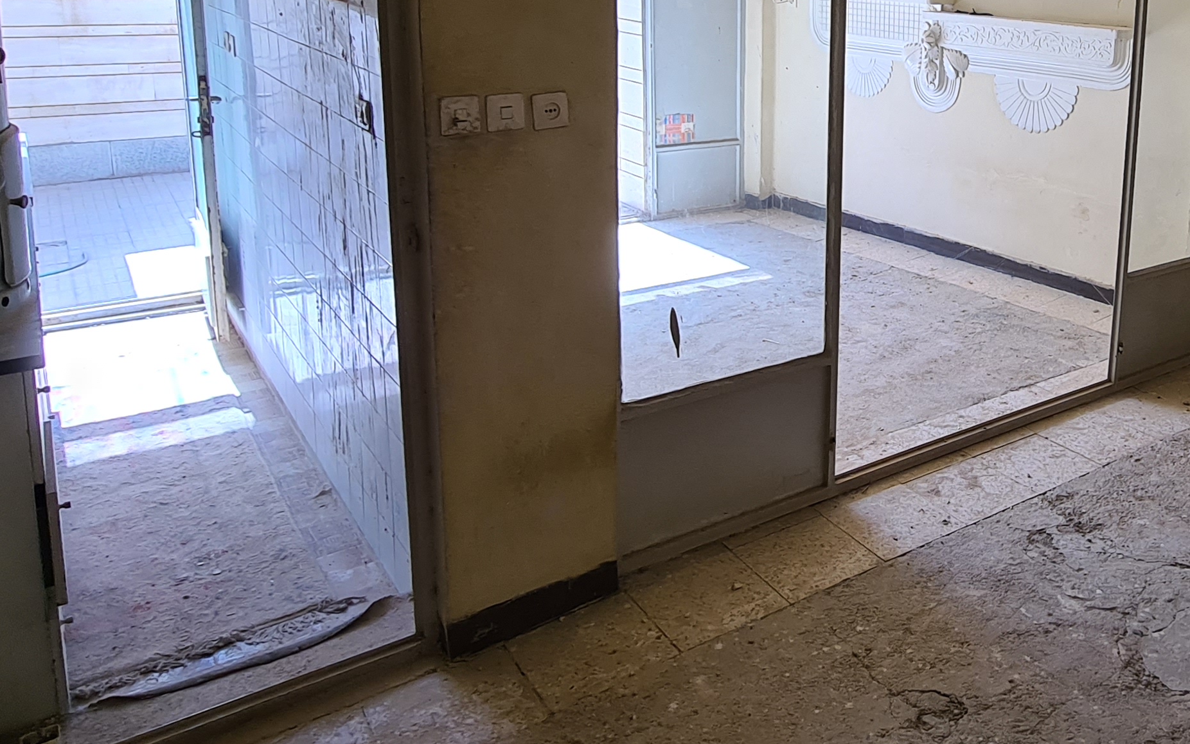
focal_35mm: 30
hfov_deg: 58.5
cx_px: 935
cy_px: 132
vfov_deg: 39.9
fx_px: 973
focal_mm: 2.2
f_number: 2.2
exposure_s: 1/119
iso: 50
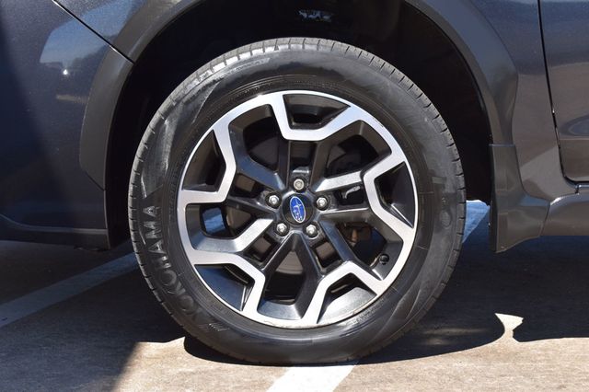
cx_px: 294
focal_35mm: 63
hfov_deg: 31.9
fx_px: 1030
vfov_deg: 21.5
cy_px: 196
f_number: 10
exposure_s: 1/320
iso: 400
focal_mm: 42
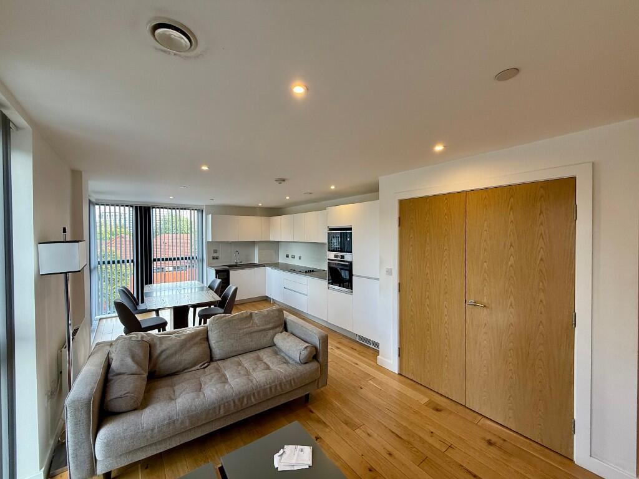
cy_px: 240
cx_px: 320
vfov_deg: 85.7
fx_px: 258
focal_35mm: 14
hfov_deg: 102.1
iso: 100
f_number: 2.2
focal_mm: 2.22
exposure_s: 1/100
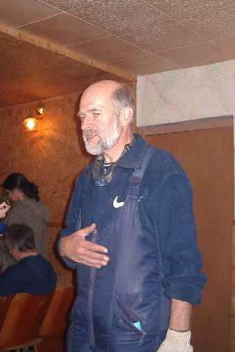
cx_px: 107
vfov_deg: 36.7
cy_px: 133
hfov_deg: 25.1
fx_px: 528
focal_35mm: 54
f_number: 2.6
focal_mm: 5.8
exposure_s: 1/60
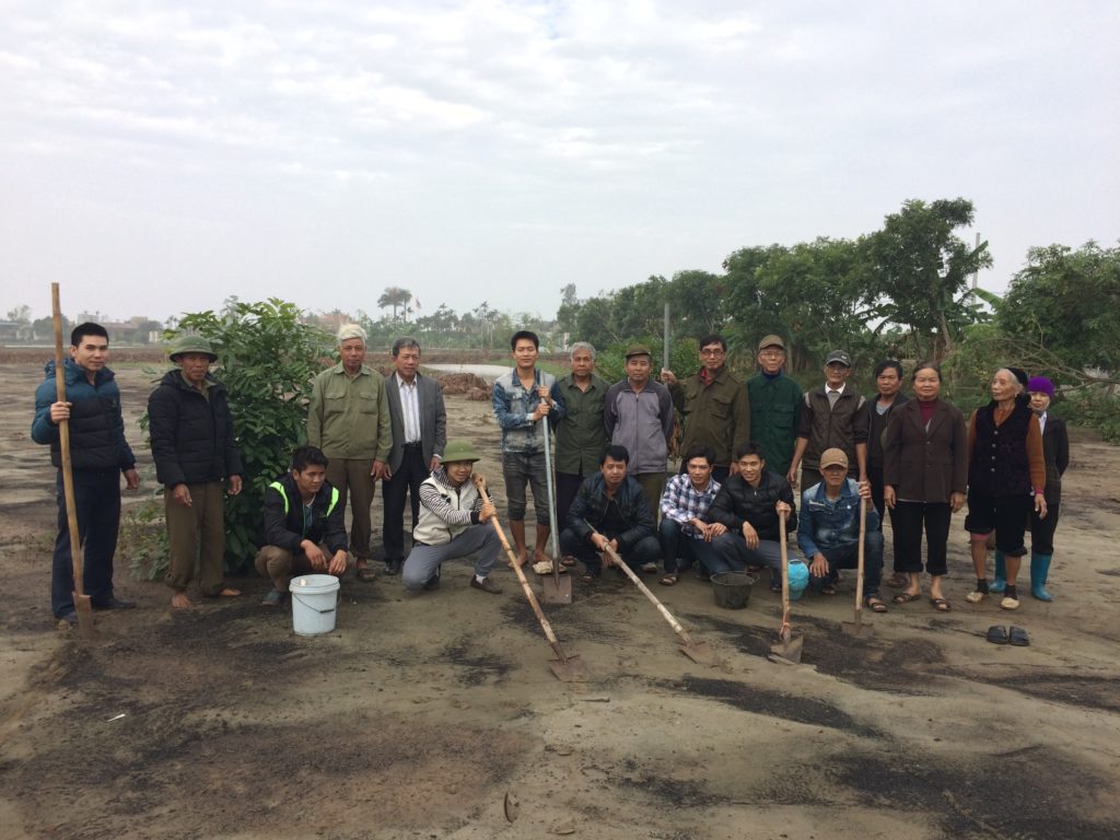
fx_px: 938
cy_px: 420
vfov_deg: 48.2
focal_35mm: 29
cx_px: 560
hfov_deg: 61.7
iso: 32
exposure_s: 1/285
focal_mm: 4.15
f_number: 2.2
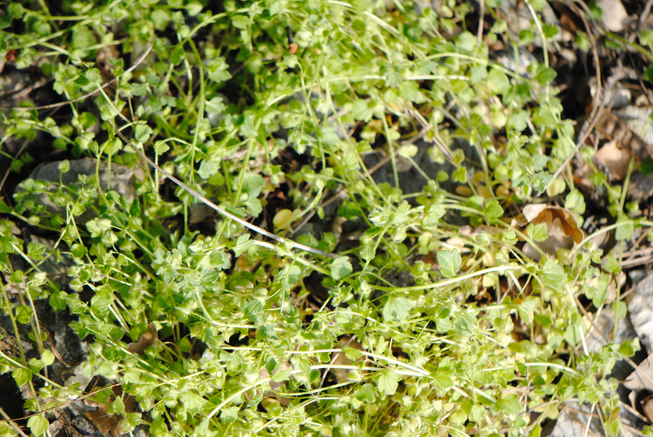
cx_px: 326
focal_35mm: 128
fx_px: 2315
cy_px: 218
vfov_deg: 10.8
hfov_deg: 16.1
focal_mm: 85
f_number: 4
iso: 200
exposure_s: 1/250
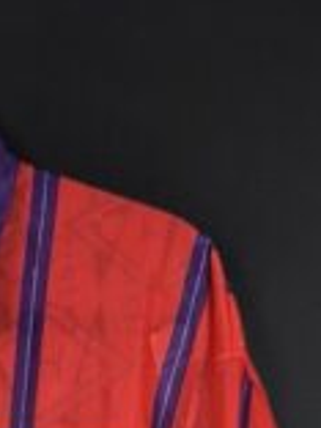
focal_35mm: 118
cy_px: 1026
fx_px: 1459
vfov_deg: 12.8
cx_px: -151
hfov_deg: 12.0
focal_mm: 6.57
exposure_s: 1/160
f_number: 1.6
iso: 400
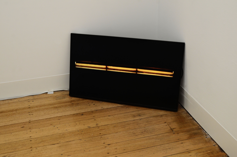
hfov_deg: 45.0
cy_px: 78
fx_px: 286
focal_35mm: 44
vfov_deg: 30.7
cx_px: 118
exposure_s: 1/15
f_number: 6.3
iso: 500
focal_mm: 29
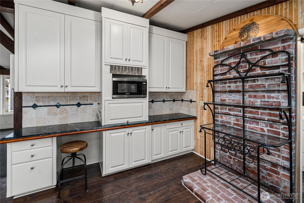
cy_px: 102
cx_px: 152
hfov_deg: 104.2
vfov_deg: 81.3
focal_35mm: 14
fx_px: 118
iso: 250
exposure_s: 1/60
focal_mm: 14
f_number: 7.1
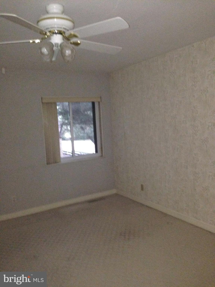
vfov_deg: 55.4
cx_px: 108
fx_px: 273
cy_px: 144
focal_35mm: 33
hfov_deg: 42.9
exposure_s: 1/16
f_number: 2.4
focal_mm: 4.12
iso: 500
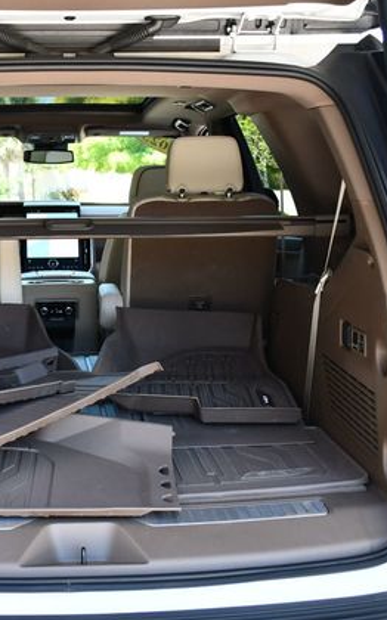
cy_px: 310
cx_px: 71
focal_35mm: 56
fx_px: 946
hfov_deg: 22.8
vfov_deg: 36.3
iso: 450
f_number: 3.5
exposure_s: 1/250
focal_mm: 18
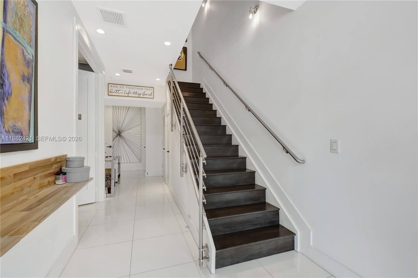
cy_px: 139
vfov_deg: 77.3
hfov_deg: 100.4
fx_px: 174
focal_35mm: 15
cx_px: 209
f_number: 8
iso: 800
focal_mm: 10
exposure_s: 1/30
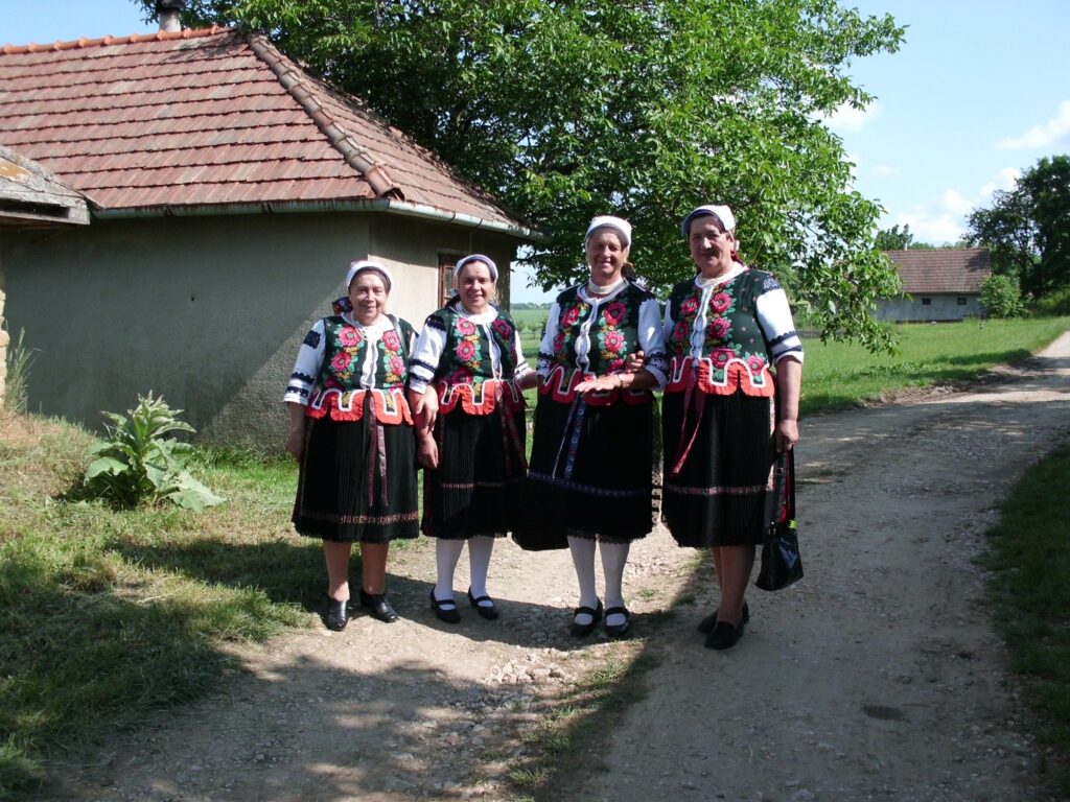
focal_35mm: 36
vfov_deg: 39.7
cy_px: 401
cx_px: 535
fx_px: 1113
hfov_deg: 51.4
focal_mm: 6.3
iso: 100
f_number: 7.3
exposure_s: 1/200
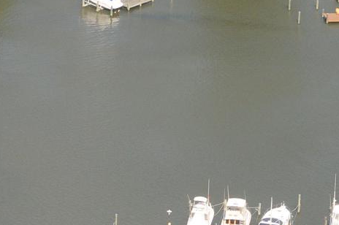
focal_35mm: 1323
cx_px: 96
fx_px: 12441
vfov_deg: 1.0
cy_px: 340
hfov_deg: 1.6
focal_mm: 200
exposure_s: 1/1250
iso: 640
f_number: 6.3
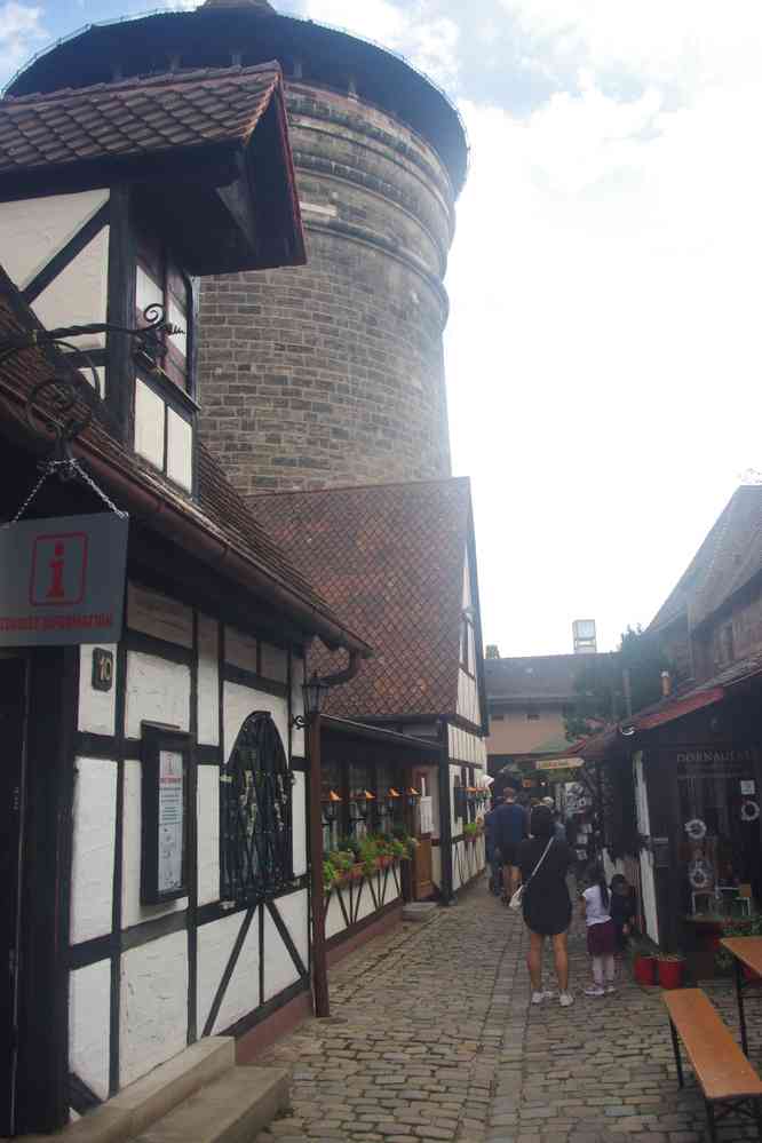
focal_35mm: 32
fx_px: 1000
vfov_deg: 59.5
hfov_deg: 41.7
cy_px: 572
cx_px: 381
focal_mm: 21
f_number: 8
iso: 200
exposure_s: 1/50
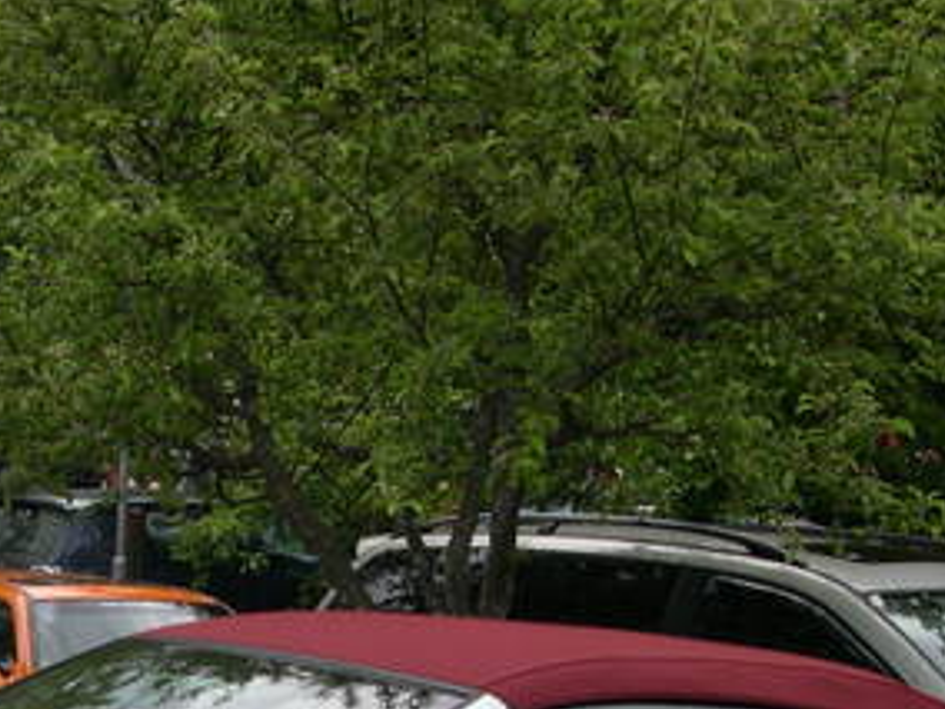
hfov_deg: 18.2
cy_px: 885
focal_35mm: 107
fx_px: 2921
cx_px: 160
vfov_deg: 13.4
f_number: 7.6
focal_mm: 8
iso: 100
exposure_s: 1/176
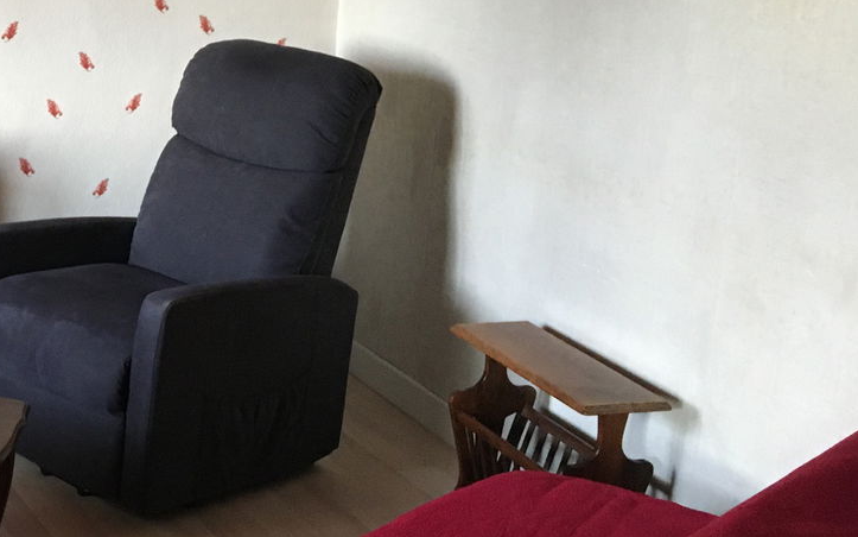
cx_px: -69
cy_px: 149
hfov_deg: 27.8
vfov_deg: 19.0
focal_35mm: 68
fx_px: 1590
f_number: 2.2
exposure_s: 1/33
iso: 200
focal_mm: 4.15
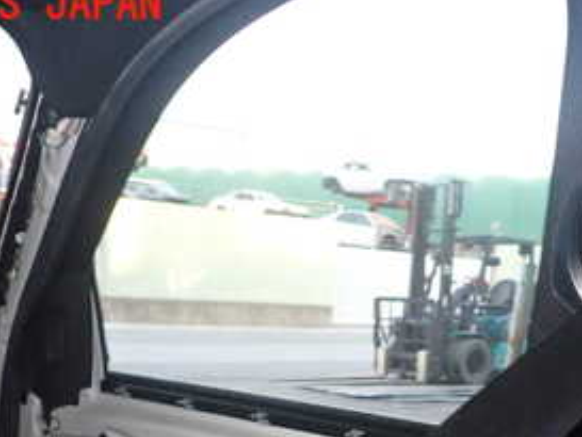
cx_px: 414
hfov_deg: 34.4
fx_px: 925
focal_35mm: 55
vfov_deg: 25.0
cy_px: 458
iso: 500
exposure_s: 1/30
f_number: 5.6
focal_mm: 4.5
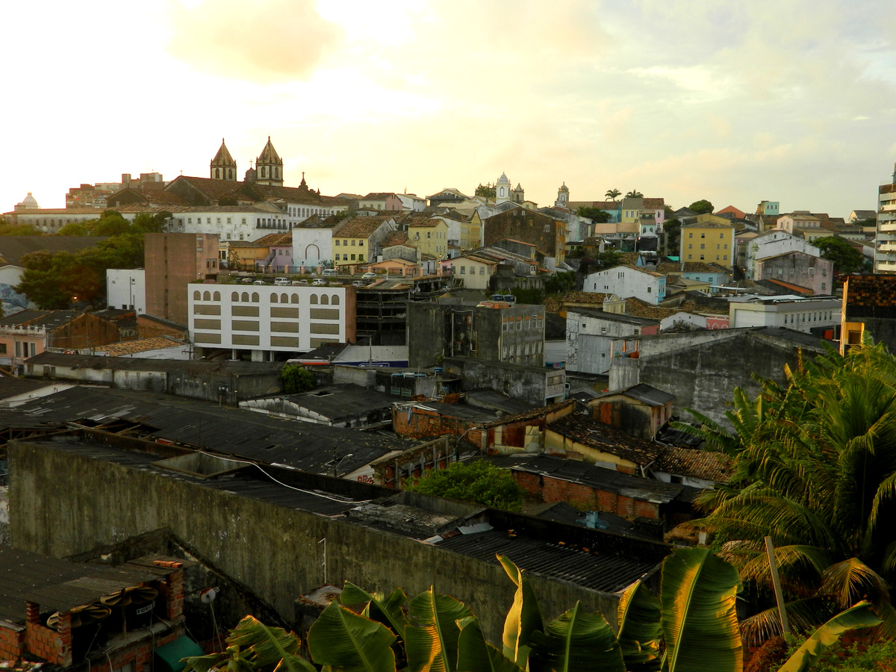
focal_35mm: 35
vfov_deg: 40.7
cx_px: 448
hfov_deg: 52.6
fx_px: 906
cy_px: 336
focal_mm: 6.2
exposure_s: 1/80
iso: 80
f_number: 3.3
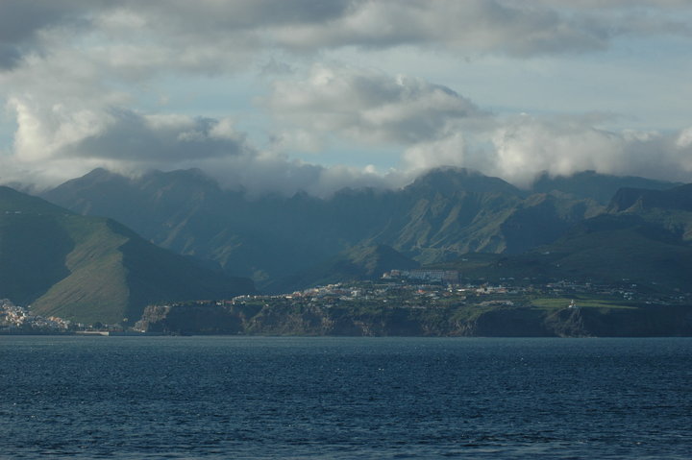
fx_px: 2247
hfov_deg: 17.5
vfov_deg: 11.7
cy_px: 230
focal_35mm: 117
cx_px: 346
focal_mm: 78
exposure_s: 1/500
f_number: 11
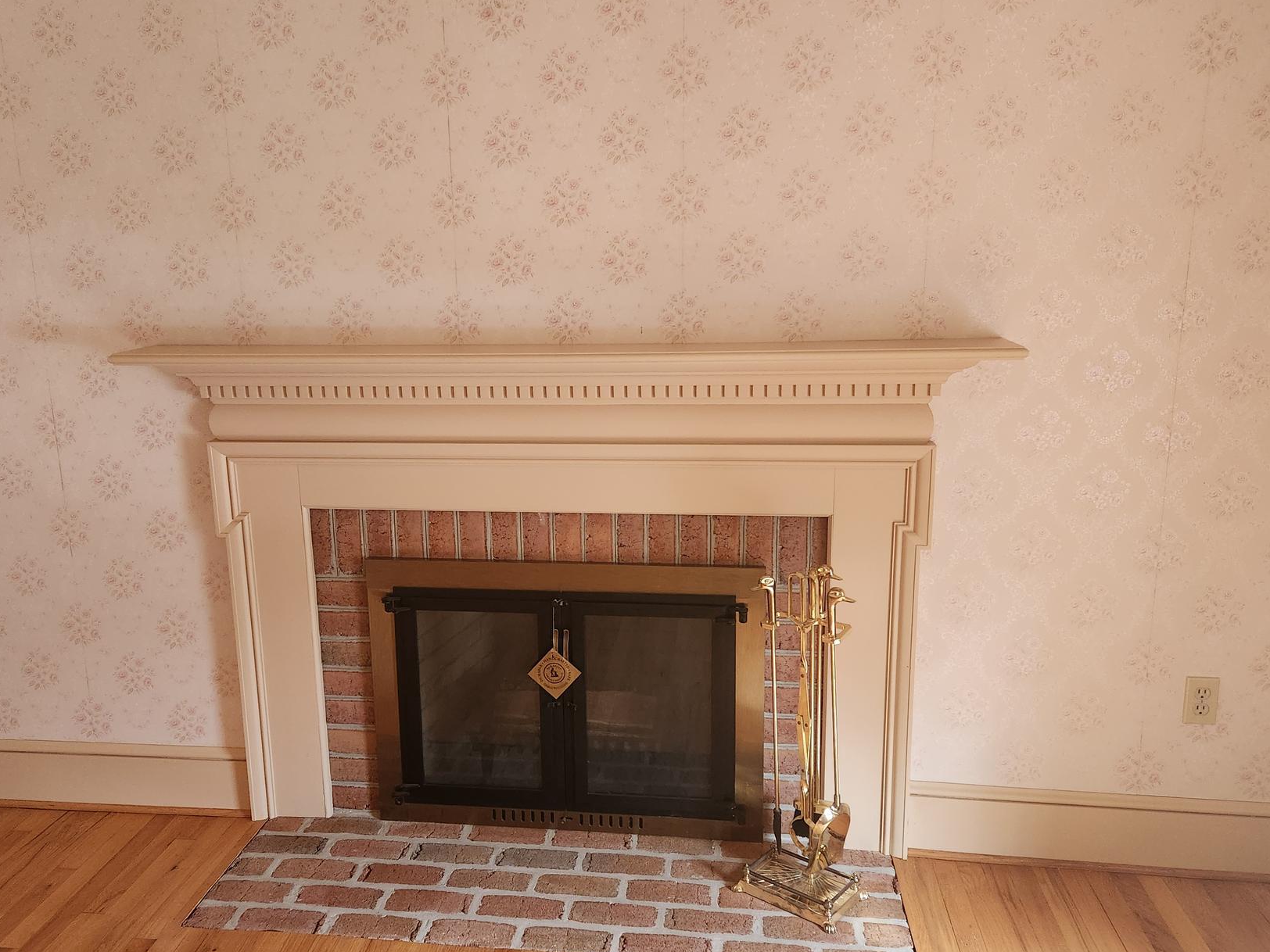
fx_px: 1064
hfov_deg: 61.5
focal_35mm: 29
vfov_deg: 48.2
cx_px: 570
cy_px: 496
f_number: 1.8
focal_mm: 5.4
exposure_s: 1/120
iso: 500
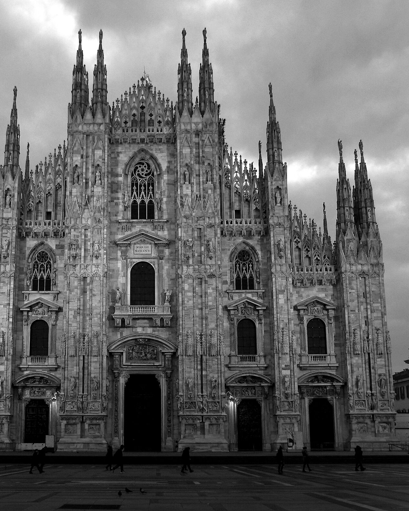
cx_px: 132
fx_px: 711
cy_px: 254
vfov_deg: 39.5
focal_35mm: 47
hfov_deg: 31.8
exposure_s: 1/60
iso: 200
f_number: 4
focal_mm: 22
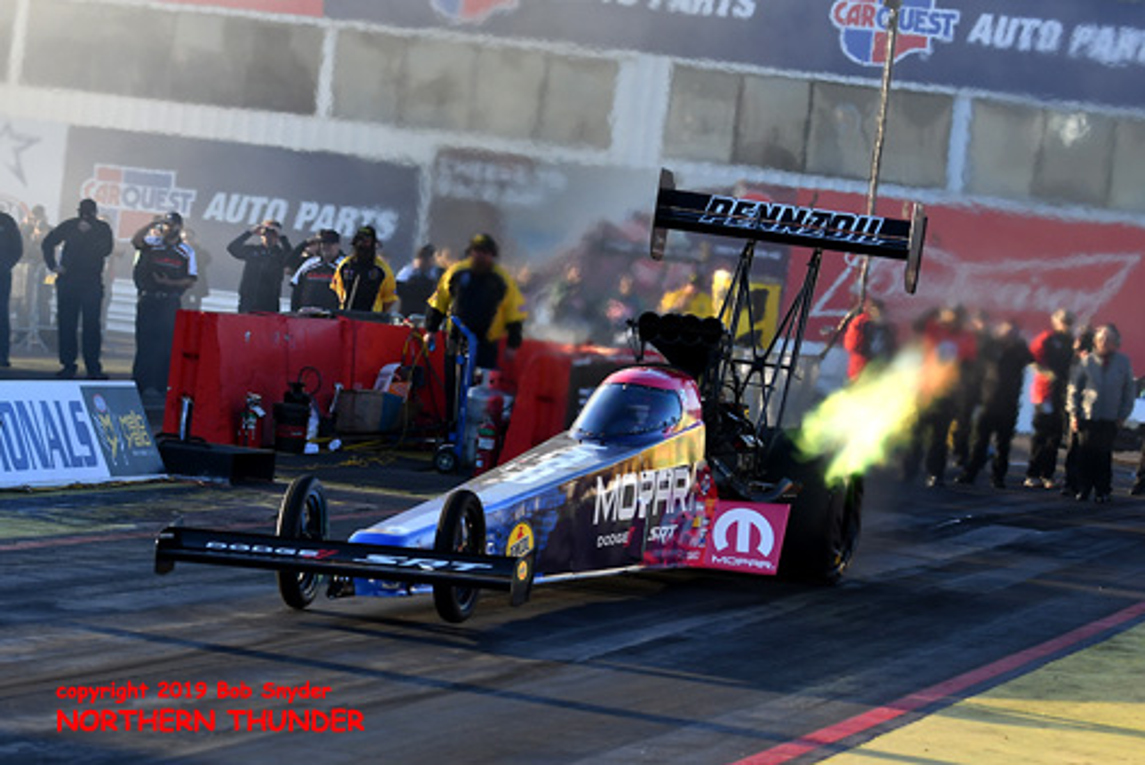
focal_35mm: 105
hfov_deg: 19.4
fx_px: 3341
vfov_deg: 13.1
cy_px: 382
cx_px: 572
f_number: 5.6
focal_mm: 70
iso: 160
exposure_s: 1/1000
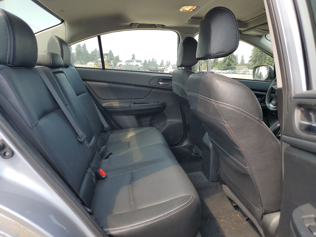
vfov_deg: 53.1
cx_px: 158
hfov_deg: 67.3
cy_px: 118
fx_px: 237
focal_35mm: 26
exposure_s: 1/714
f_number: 1.5
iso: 50
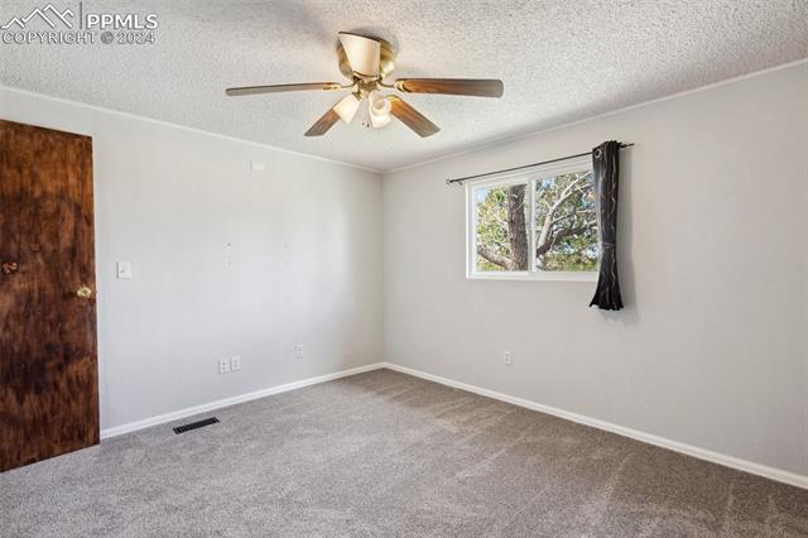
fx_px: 359
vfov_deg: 73.7
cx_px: 404
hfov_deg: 96.8
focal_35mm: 16
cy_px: 269
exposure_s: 1/10
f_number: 7.1
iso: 250
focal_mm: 16
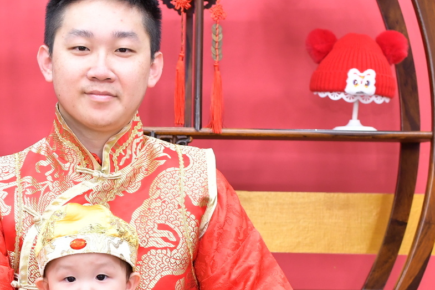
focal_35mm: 107
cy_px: 322
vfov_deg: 12.6
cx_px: 12
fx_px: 1293
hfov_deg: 18.7
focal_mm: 35
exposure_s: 1/200
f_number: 4.5
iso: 1000
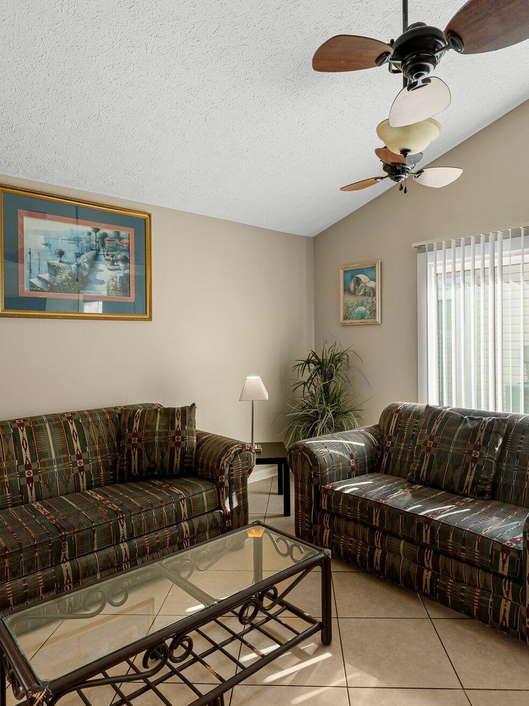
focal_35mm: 21
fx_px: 428
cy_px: 340
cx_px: 284
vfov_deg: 79.0
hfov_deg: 63.3
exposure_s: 1/50
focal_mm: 14
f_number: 9
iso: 400
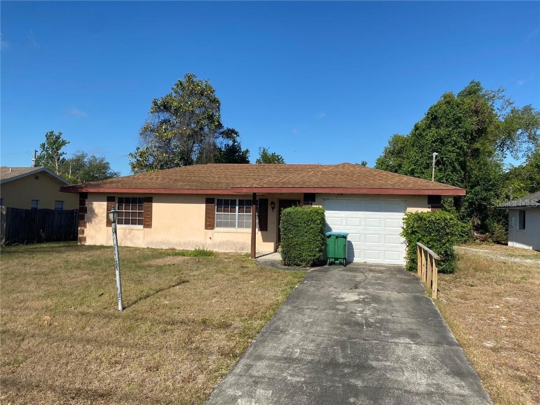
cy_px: 202
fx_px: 406
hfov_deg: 67.3
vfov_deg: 53.1
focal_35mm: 26
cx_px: 270
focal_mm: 4.25
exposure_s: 1/3040
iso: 32
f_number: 1.8
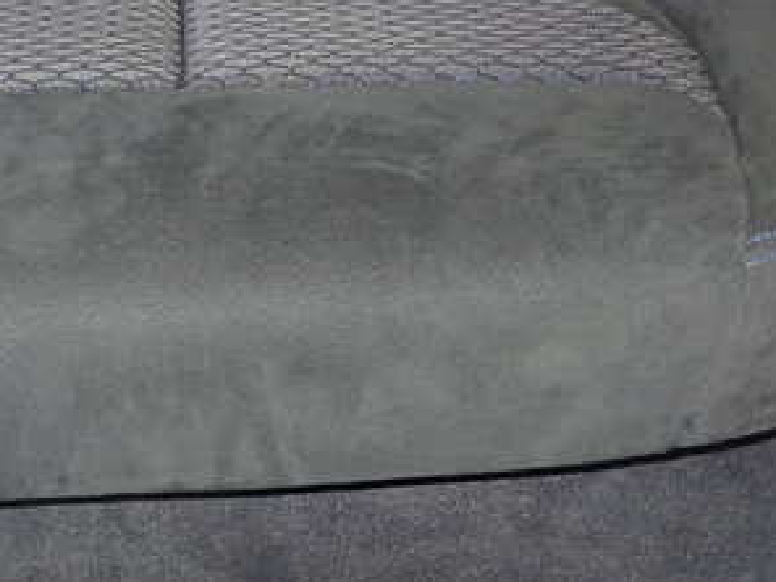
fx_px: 1636
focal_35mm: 73
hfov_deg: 26.6
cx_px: 320
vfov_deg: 19.8
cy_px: 76
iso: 800
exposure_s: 1/40
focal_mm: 6.37
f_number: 2.5
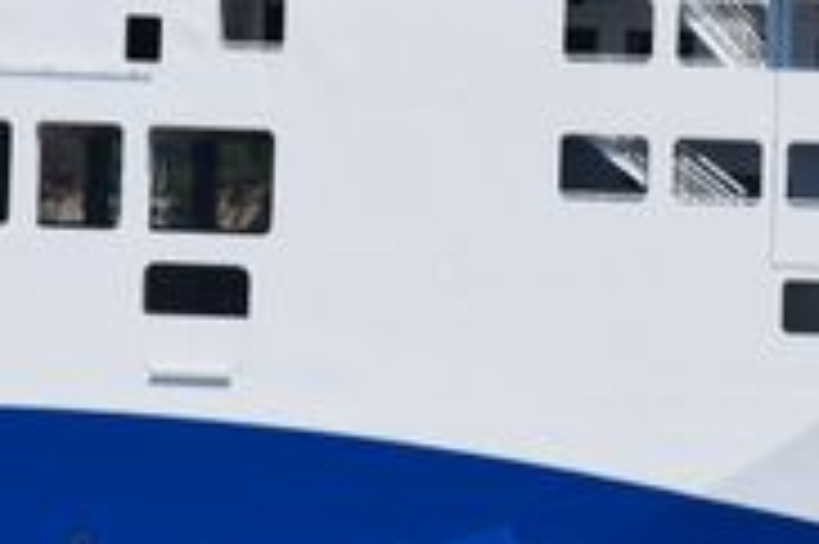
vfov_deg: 1.7
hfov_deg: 2.5
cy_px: 175
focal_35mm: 826
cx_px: 873
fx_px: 18774
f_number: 11
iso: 200
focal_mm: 200
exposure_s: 1/500
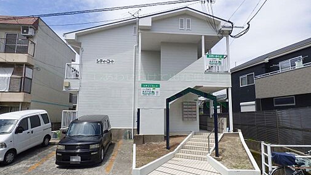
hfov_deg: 81.2
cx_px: 156
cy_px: 94
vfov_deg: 51.4
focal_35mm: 22
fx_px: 181
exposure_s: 1/2000
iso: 100
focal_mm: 3.58
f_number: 3.5
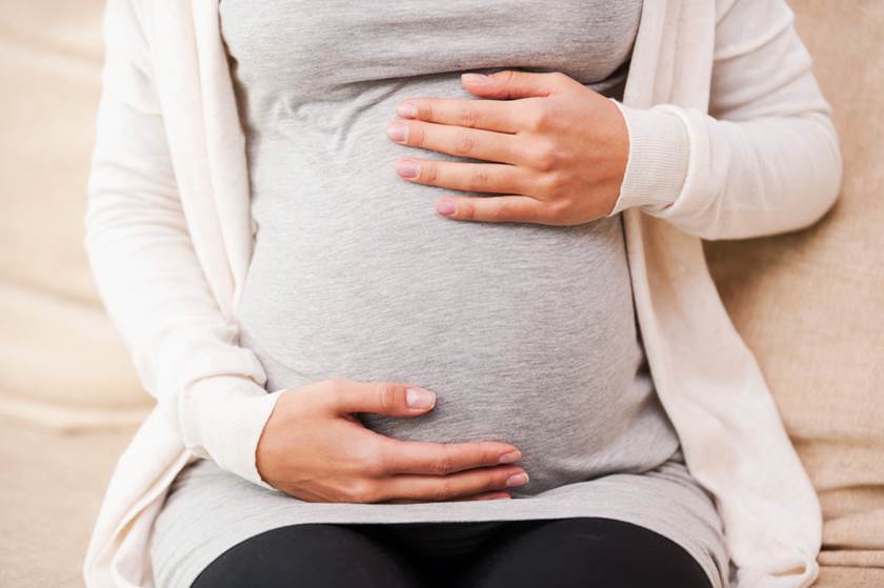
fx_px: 1963
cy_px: 294
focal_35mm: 80
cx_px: 442
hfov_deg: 25.4
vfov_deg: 17.0
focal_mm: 80
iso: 320
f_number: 2.8
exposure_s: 1/40
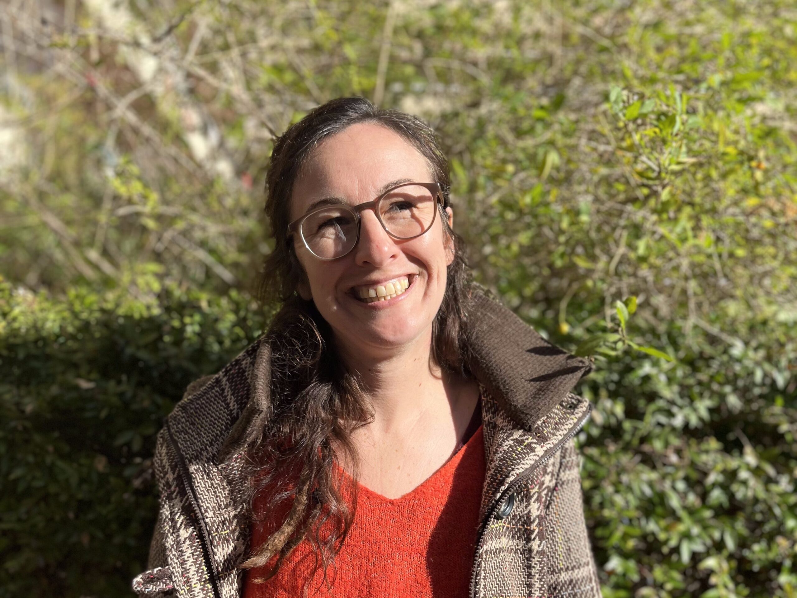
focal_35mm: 26
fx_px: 599
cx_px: 398
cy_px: 299
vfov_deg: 53.1
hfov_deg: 67.3
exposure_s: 1/2222
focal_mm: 5.1
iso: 50
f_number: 1.6
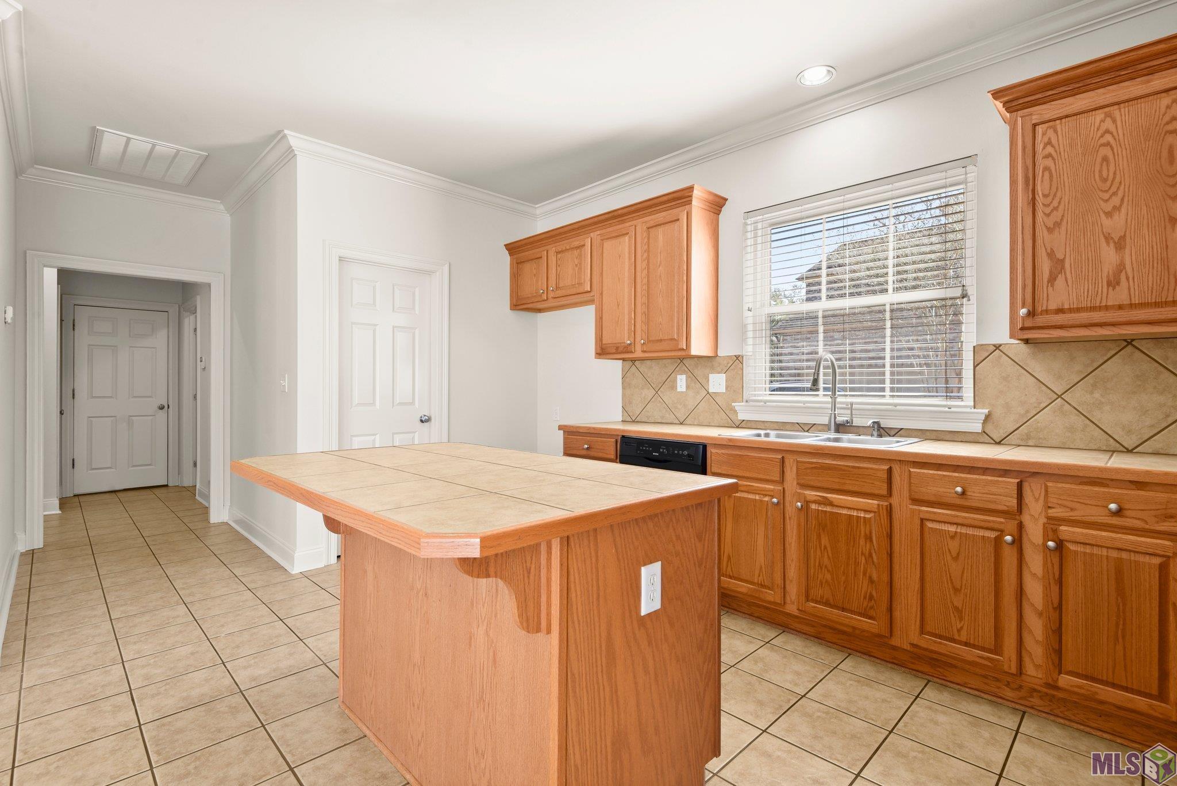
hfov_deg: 96.7
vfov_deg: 73.8
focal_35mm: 16
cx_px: 588
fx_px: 523
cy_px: 393
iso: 320
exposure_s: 1/4
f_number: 10
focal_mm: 16
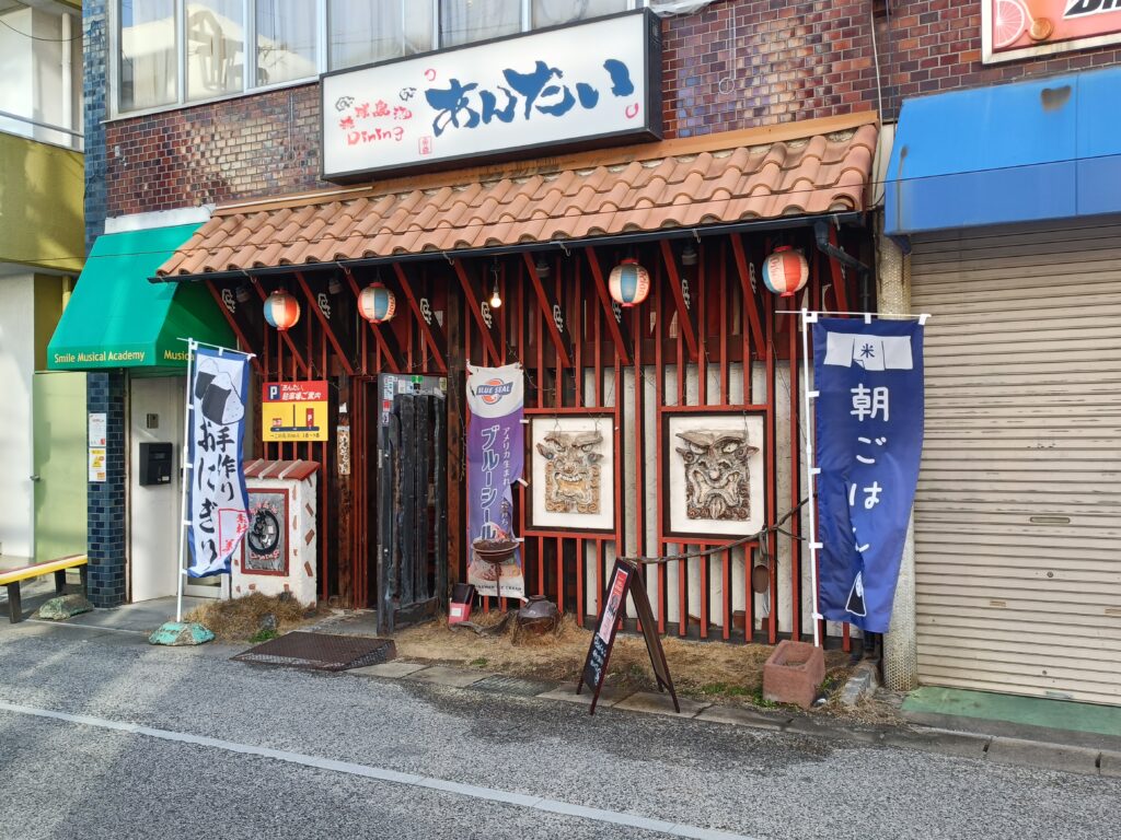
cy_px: 420
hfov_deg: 56.8
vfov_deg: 44.2
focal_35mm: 32
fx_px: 1036
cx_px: 560
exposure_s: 1/120
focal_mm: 4.7
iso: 125
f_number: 1.7
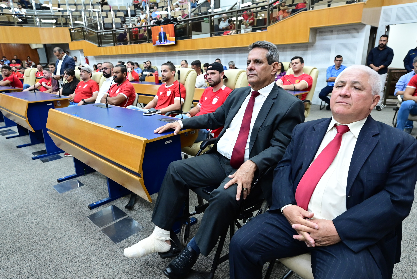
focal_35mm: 21
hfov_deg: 81.2
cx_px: 208
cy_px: 140
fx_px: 243
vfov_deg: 59.6
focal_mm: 14
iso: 2500
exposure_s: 1/125
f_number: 3.5
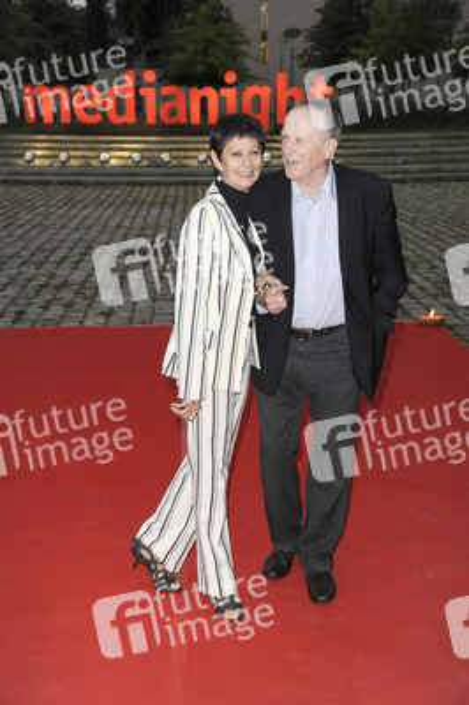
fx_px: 1096
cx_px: 234
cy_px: 352
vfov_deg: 35.7
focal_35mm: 56
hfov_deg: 24.2
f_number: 5.6
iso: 400
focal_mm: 56
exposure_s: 1/160
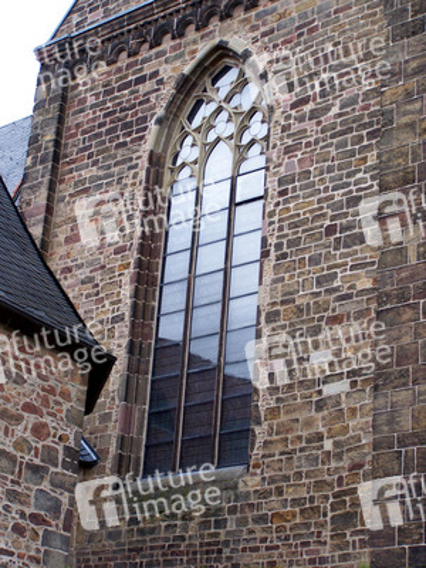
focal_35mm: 75
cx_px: 213
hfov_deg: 19.6
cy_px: 284
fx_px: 1231
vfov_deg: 26.0
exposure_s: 1/400
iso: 200
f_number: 3.2
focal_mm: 12.4
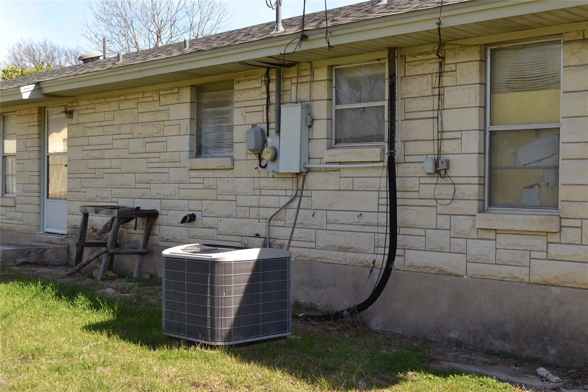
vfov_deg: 26.5
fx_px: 833
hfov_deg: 38.9
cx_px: 294
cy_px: 196
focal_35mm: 51
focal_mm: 34
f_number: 5.6
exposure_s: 1/125
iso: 100
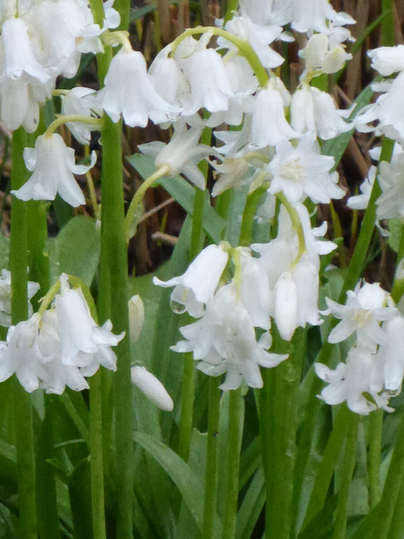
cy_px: 244
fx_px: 4744
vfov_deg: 6.5
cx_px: 65
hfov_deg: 4.9
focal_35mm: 305
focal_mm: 22.8
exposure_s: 1/200
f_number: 5.9
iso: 800
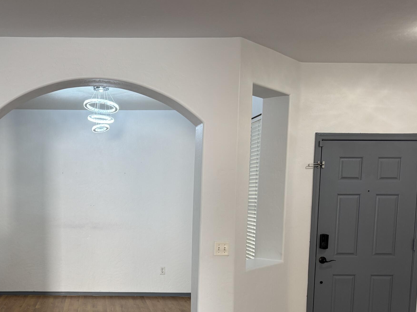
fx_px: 494
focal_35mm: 41
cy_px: 245
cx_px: 87
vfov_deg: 34.2
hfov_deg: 43.7
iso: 160
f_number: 1.78
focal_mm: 6.76
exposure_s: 1/120
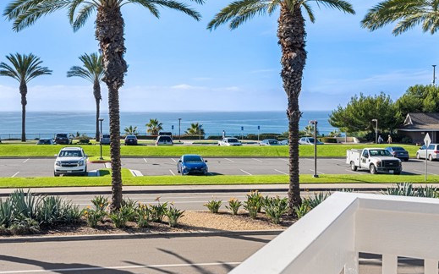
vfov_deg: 29.2
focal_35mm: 44
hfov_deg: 45.2
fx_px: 526
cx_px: 189
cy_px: 123
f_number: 8
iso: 100
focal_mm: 35
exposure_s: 1/640
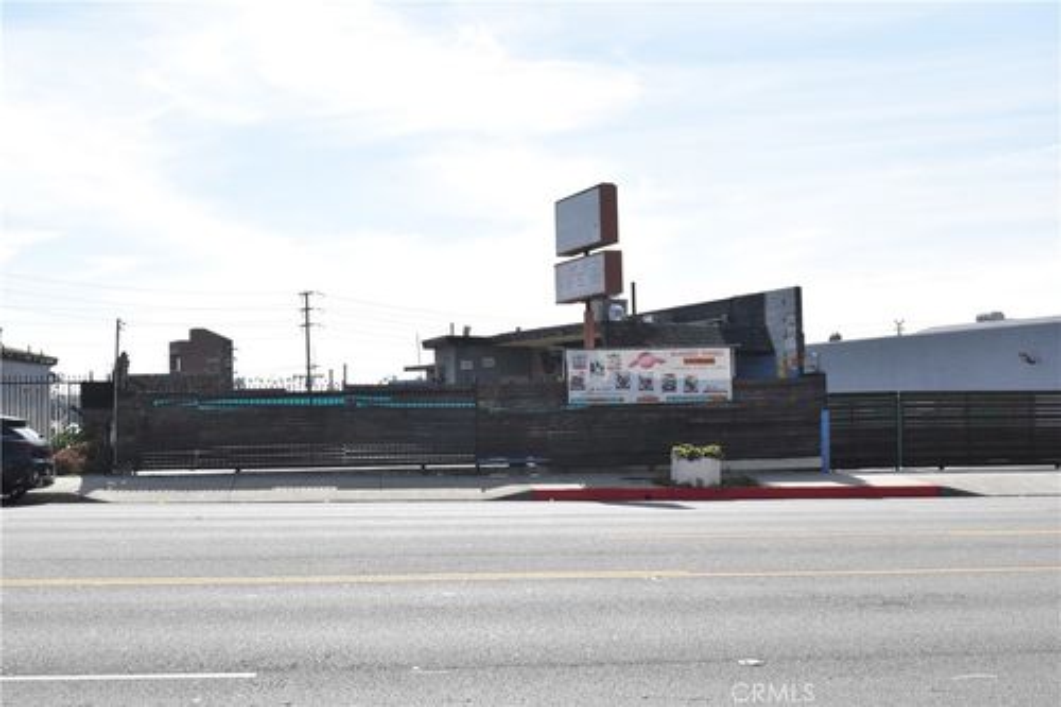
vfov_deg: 30.8
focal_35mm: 44
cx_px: 530
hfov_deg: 45.0
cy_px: 354
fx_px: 1282
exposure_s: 1/4000
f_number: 10
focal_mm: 29
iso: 1600
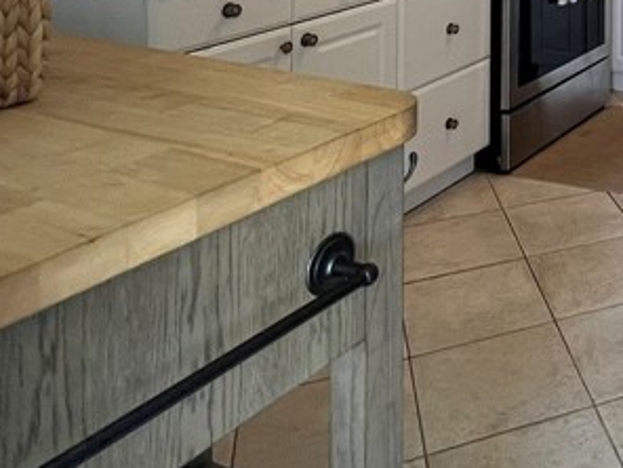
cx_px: 732
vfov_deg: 25.7
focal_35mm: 45
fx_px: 810
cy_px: -198
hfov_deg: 34.4
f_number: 1.8
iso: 100
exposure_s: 1/99
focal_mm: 1.57
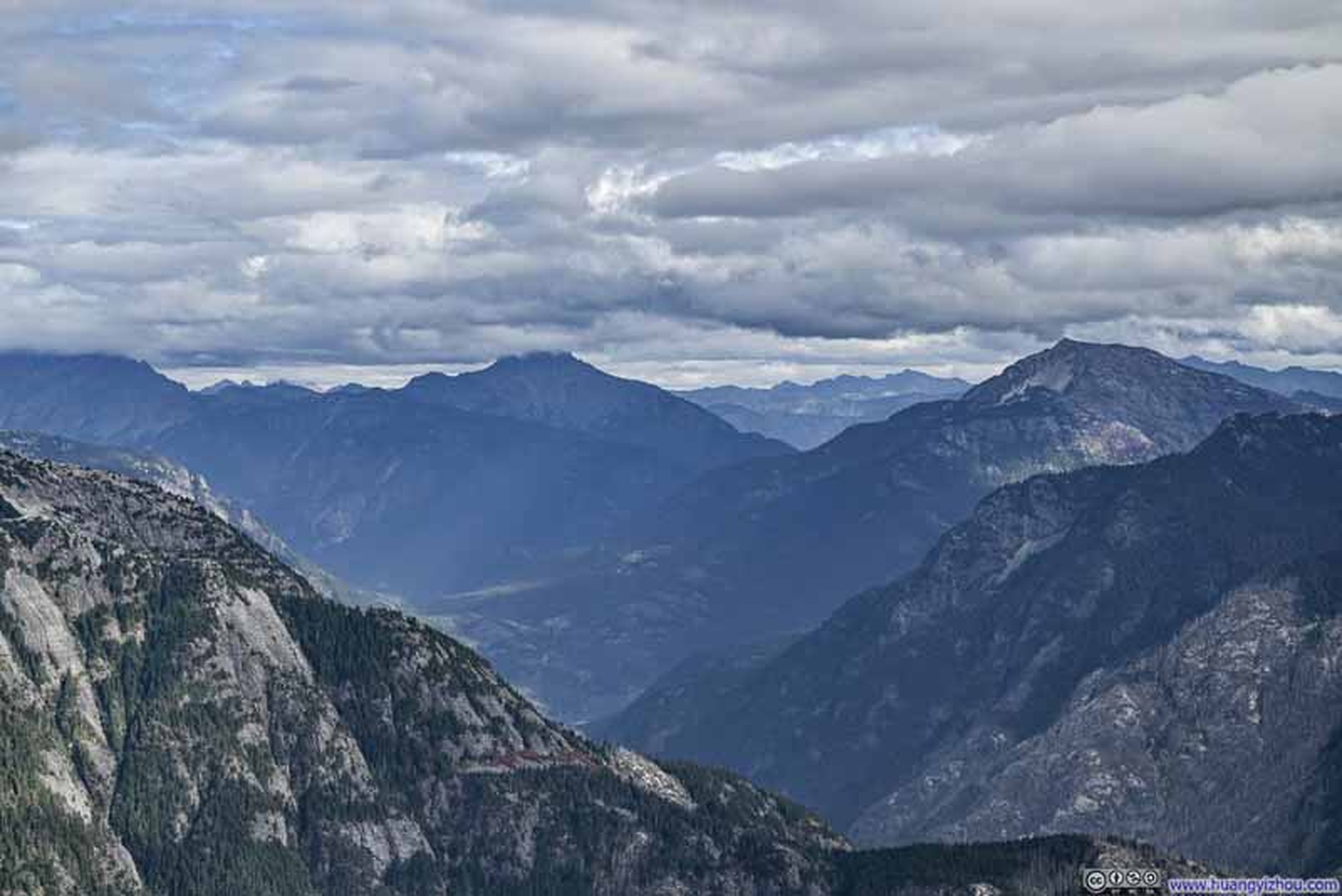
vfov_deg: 16.9
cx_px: 671
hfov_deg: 25.1
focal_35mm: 81
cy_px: 448
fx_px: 3020
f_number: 5
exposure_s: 1/1250
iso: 100
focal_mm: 81
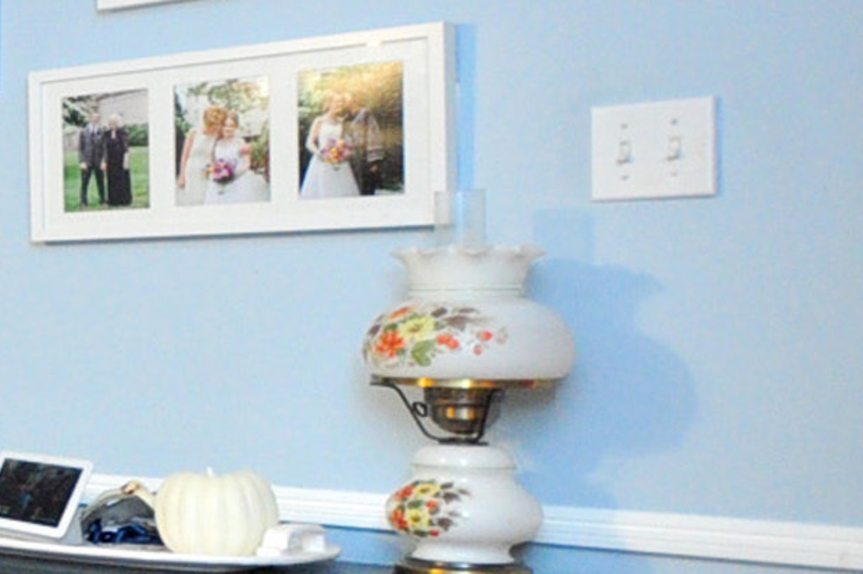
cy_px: 327
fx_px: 1677
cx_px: -1095
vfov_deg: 19.4
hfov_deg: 16.3
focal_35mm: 70
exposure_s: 1/125
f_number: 4
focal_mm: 10
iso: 1000
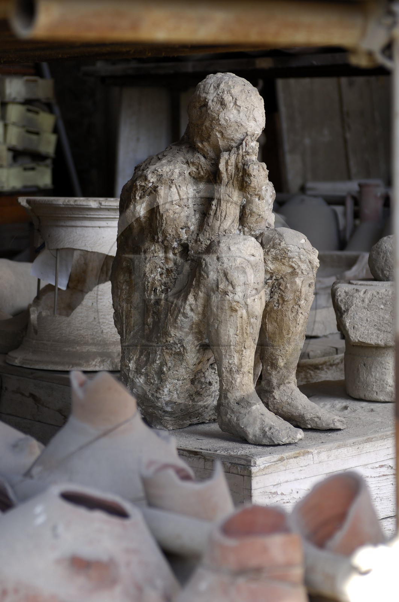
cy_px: 301
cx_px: 200
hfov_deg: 13.0
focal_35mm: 105
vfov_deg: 19.5
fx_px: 1751
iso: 100
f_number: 3.8
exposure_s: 1/125
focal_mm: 70
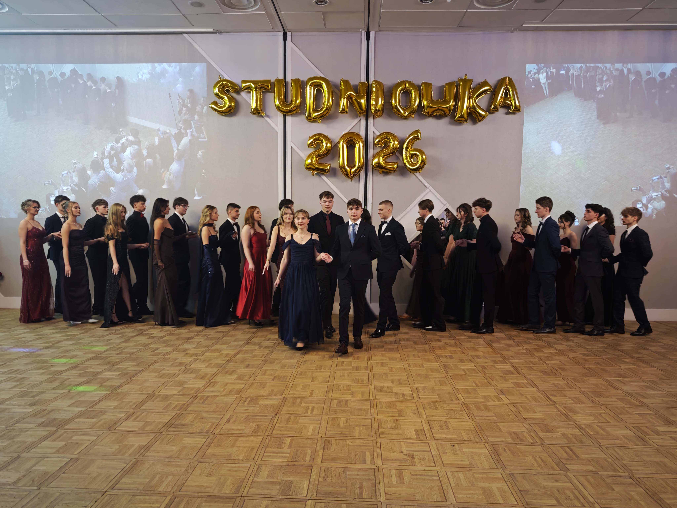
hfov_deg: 71.6
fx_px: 469
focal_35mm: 24
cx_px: 338
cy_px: 254
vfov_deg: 56.8
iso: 640
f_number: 1.62
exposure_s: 1/33.3
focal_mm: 6.55
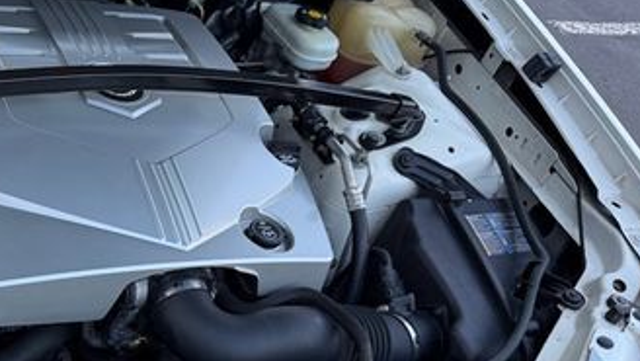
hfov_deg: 37.5
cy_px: 301
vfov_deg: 23.1
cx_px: 45
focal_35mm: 51
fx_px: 866
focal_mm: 6.76
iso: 64
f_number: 1.78
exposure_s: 1/251
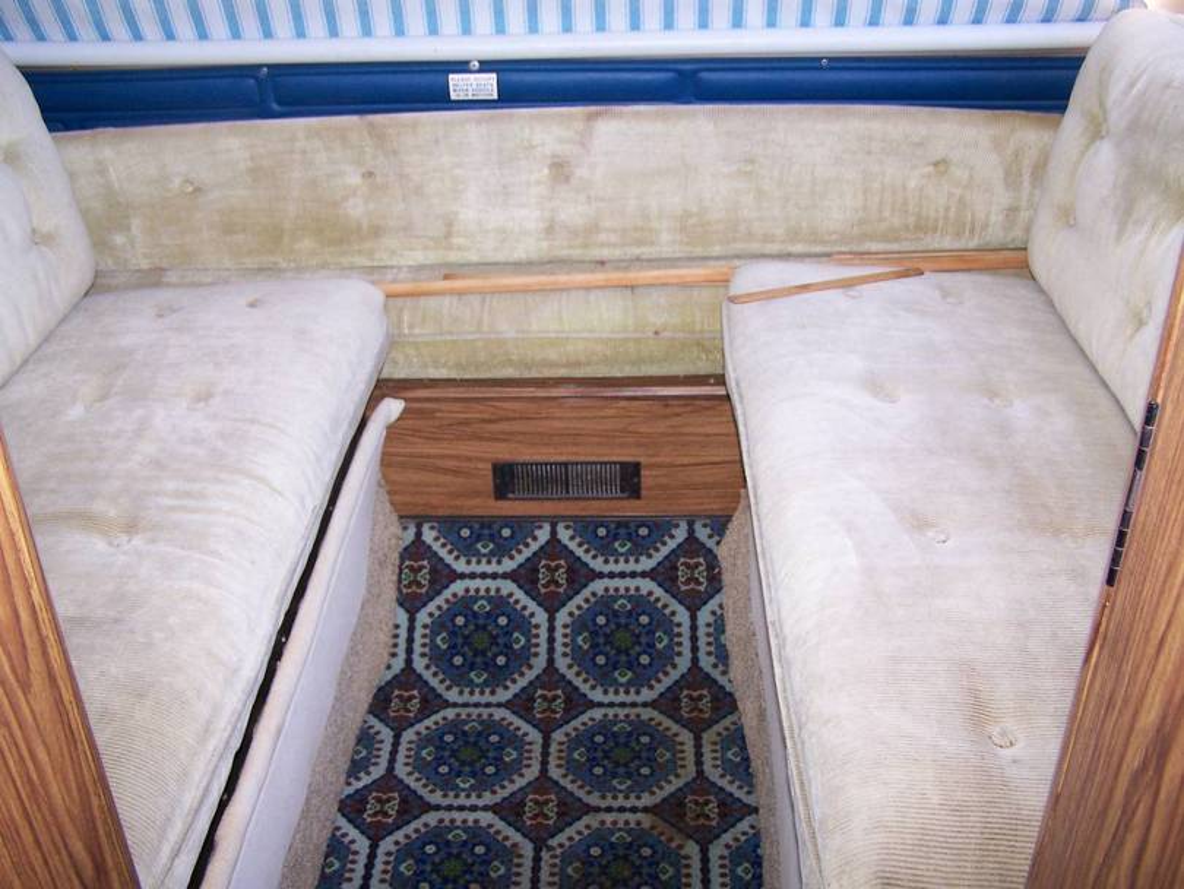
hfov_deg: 49.0
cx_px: 592
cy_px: 444
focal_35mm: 38
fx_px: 1300
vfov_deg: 37.7
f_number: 2.8
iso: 140
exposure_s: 1/60
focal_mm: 6.3
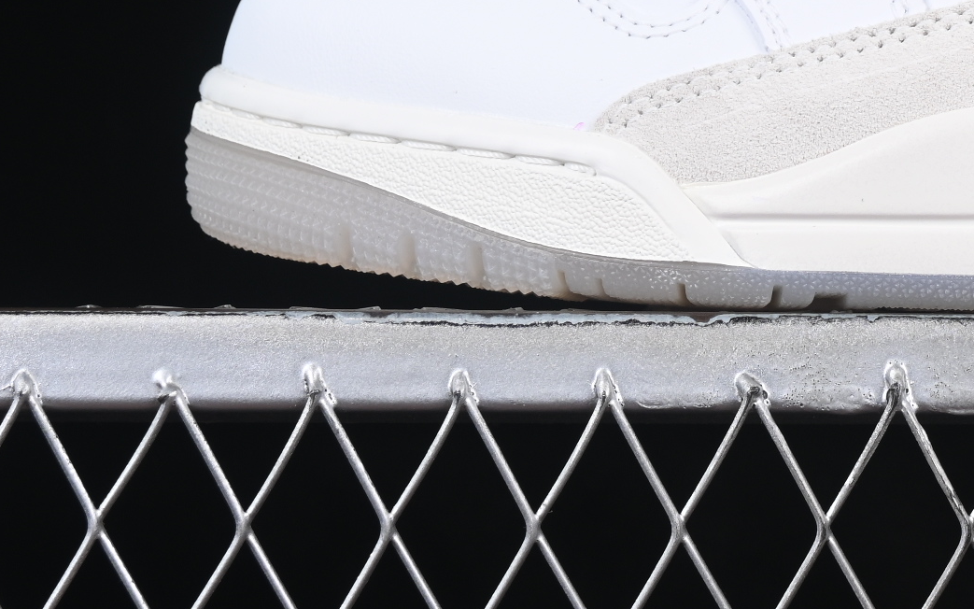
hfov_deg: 10.2
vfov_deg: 6.4
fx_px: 5415
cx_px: 1066
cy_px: -222
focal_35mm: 204
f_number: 8
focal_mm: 50
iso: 160
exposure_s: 1/80
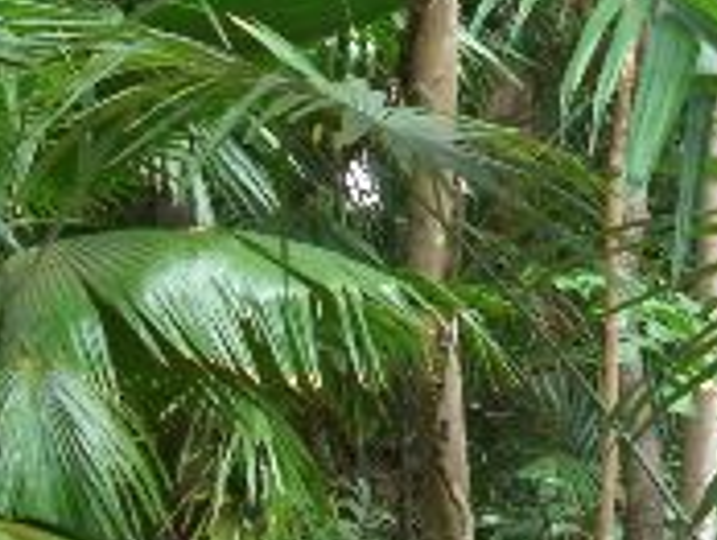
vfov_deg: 9.2
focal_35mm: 161
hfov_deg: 12.2
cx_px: 589
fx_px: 3339
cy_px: 128
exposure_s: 1/100
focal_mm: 7.9
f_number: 2.8
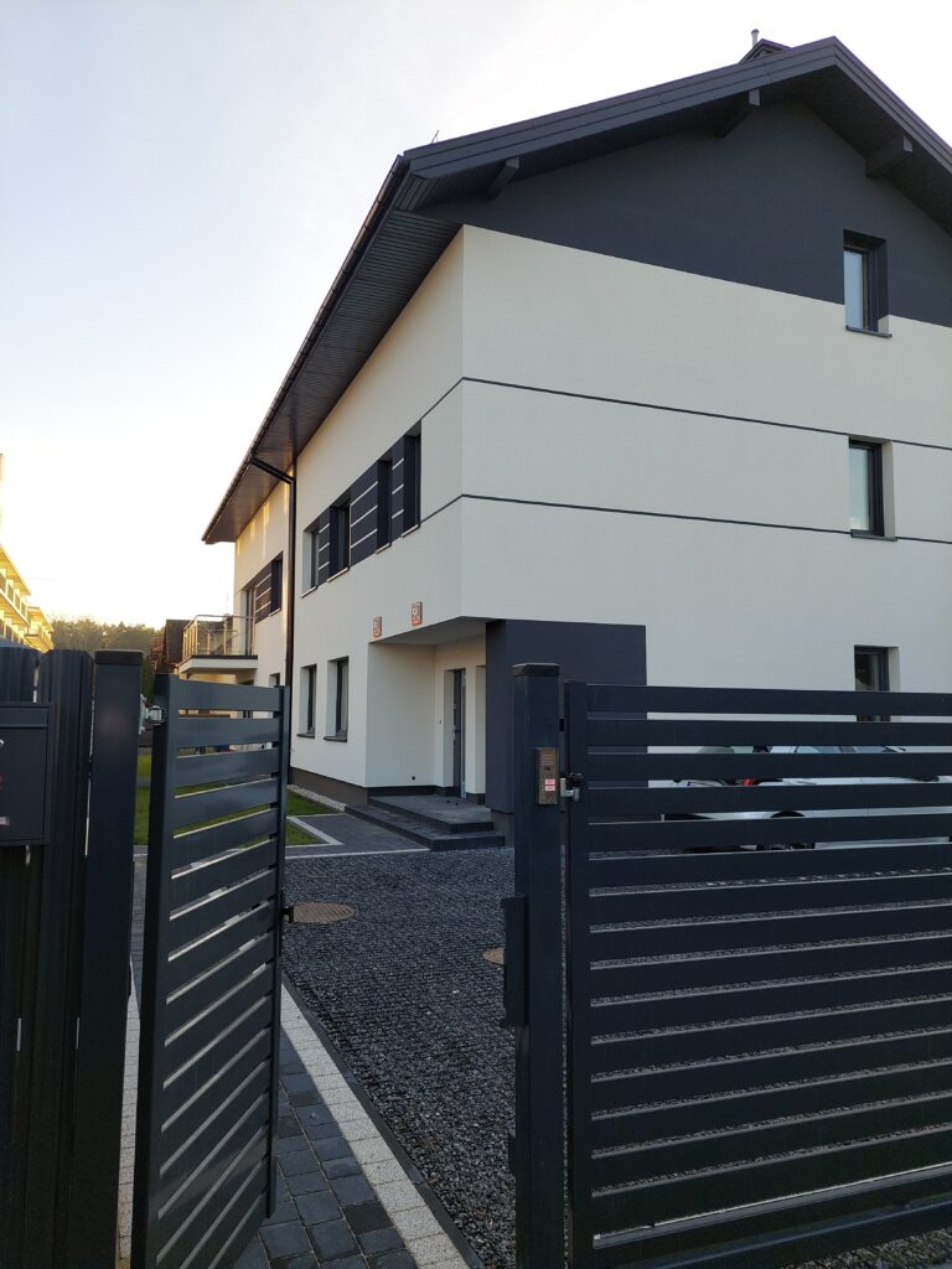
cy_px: 634
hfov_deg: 54.9
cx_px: 476
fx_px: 917
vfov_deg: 69.4
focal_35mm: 25
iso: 40
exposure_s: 1/208
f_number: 1.8
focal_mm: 5.23
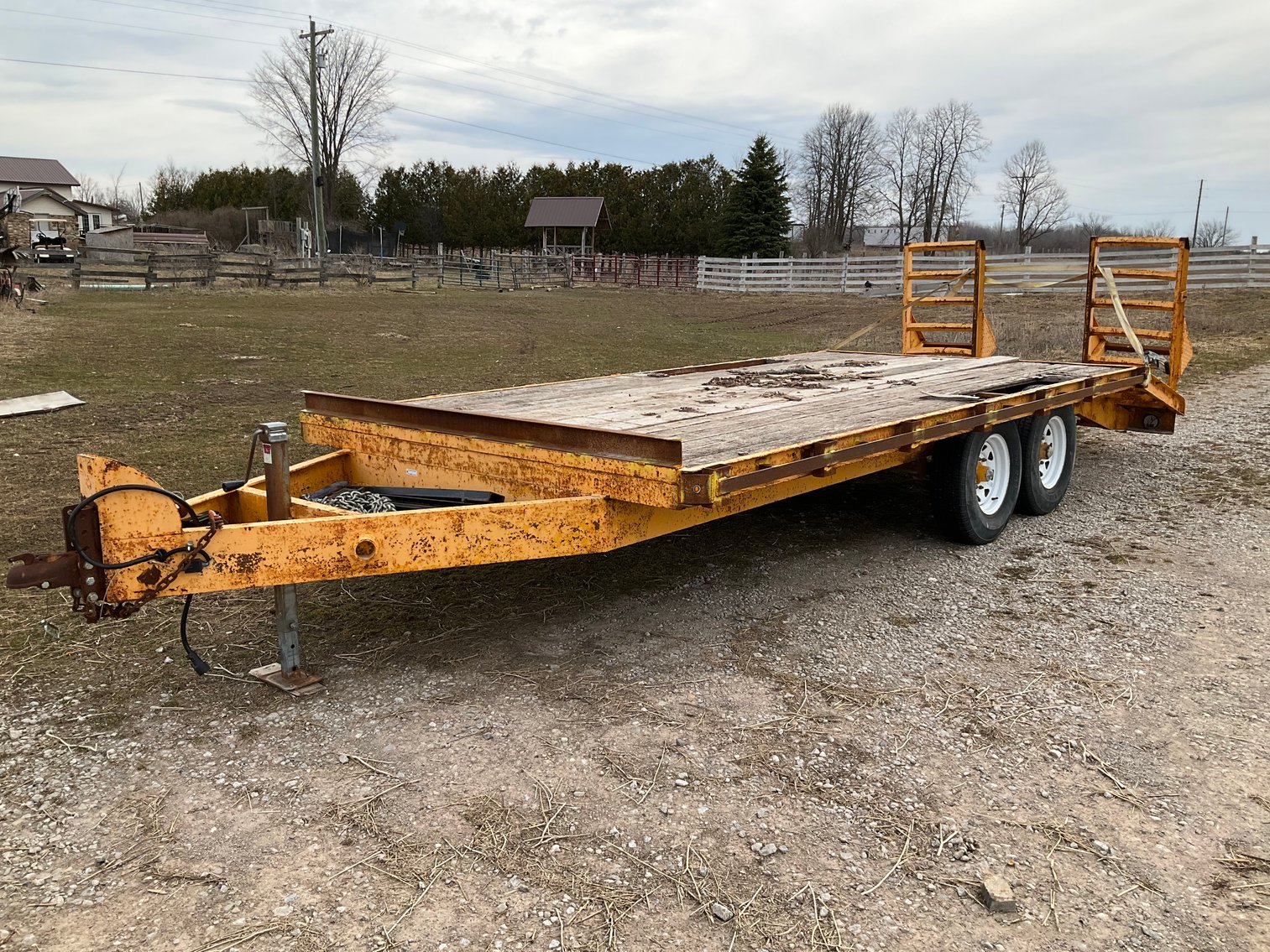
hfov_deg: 61.7
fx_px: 1064
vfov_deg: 48.2
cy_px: 476
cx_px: 635
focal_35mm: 29
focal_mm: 3
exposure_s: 1/759
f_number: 1.8
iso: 25
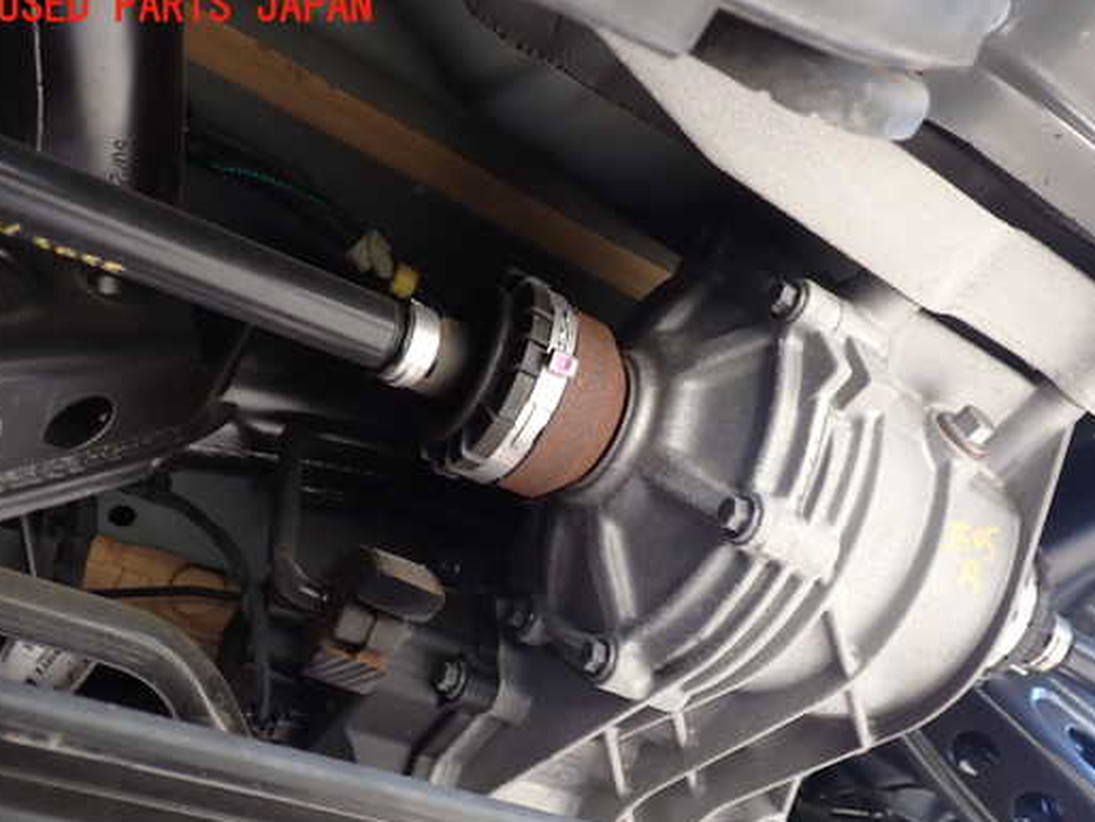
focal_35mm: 35
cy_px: 460
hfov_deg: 52.4
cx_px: 624
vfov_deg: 40.7
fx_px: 1108
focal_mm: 5.4
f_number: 2.3
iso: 125
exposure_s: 1/60
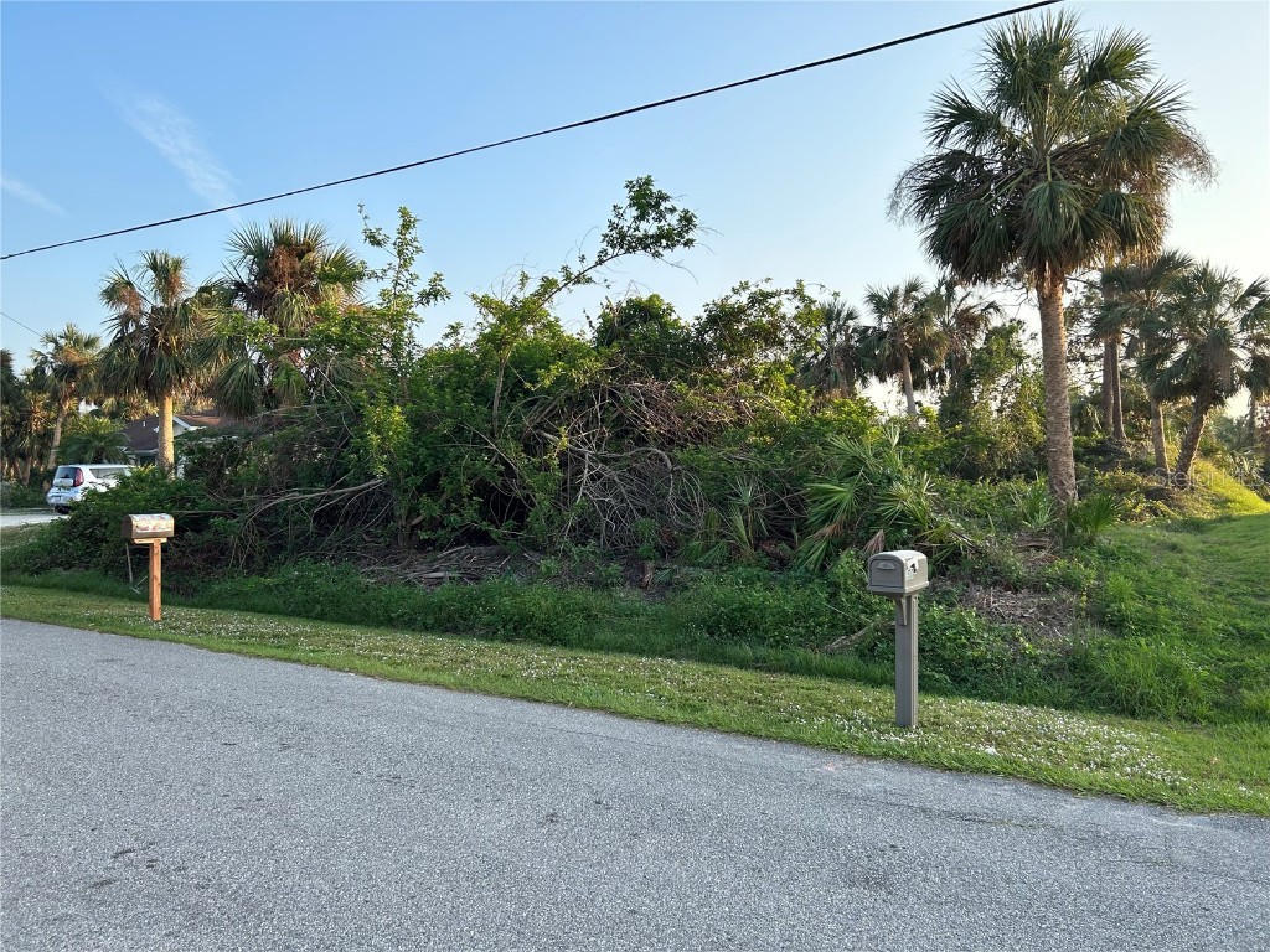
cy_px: 476
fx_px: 954
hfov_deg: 67.3
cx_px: 635
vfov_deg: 53.1
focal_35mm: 26
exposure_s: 1/1238
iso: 50
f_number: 1.5
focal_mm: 5.7
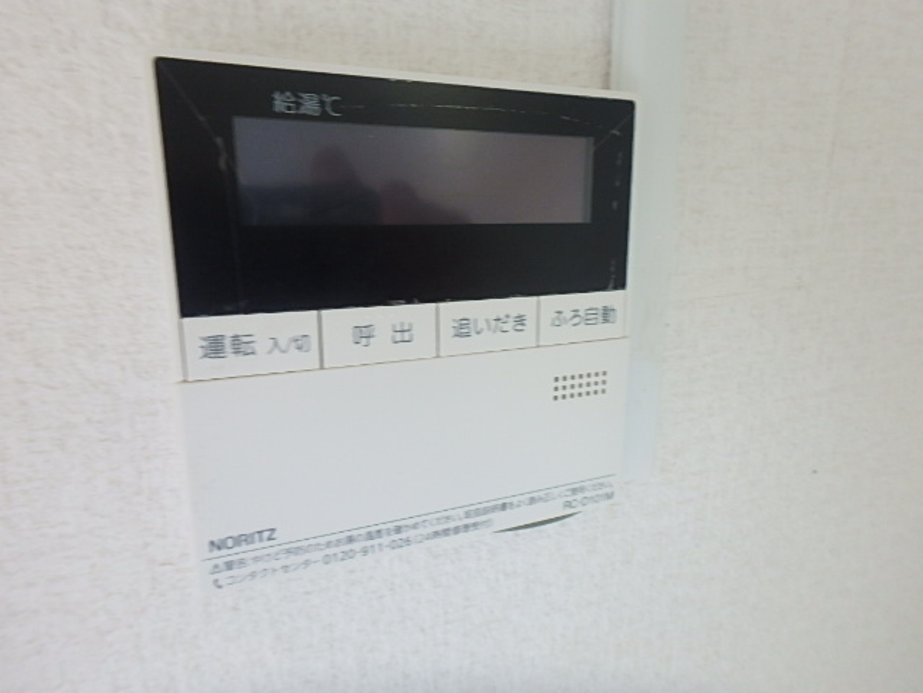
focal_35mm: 21
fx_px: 560
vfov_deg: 63.4
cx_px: 462
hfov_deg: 79.0
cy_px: 346
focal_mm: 3.7
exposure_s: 1/30
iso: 250
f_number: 3.5
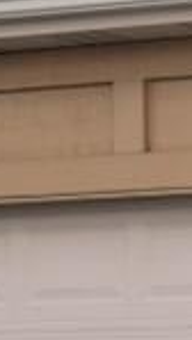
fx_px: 2187
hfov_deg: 4.6
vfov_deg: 8.8
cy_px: 402
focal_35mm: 242
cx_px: 786
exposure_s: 1/160
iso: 200
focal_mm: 23
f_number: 11
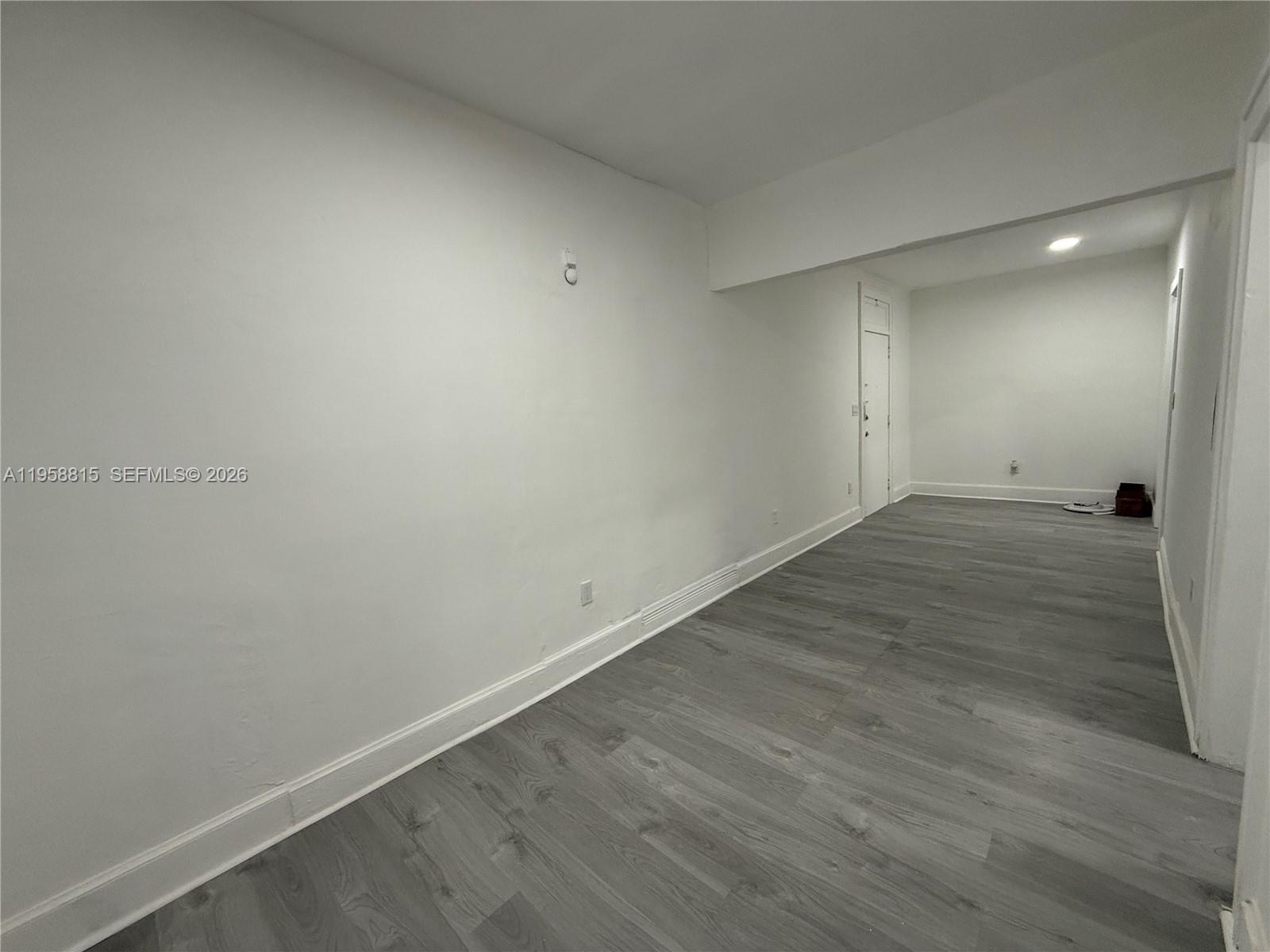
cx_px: 635
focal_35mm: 14
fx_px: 514
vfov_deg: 85.7
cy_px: 476
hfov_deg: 102.1
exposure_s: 1/120
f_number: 2.2
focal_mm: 2.22
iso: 200
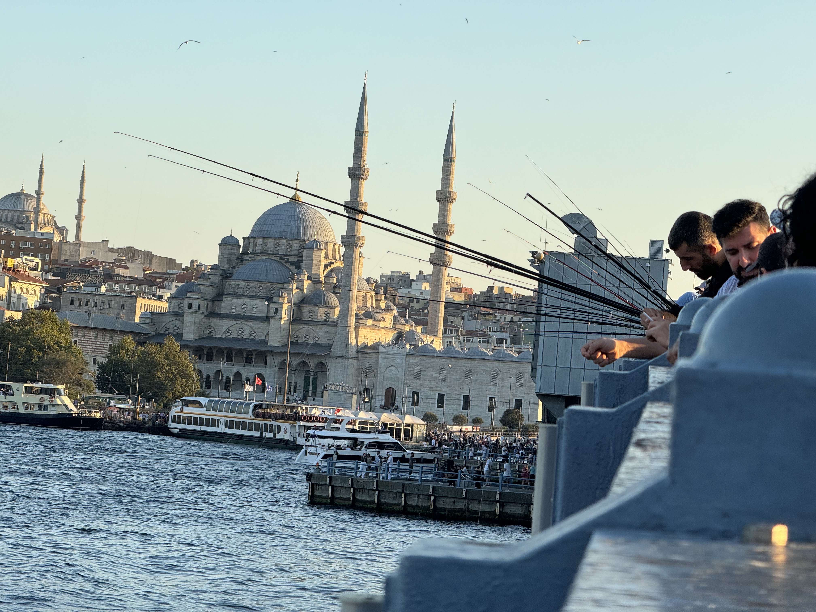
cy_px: 306
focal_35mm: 120
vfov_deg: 12.3
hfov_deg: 16.4
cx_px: 408
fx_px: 2829
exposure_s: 1/473
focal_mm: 15.66
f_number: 2.8
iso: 50
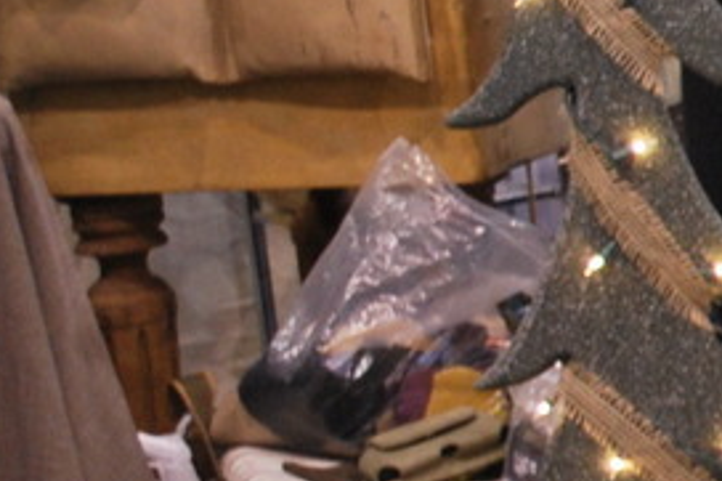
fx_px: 5712
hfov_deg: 6.8
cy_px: 64
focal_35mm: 285
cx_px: 1891
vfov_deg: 4.8
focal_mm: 32
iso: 400
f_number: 4.8
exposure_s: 1/15
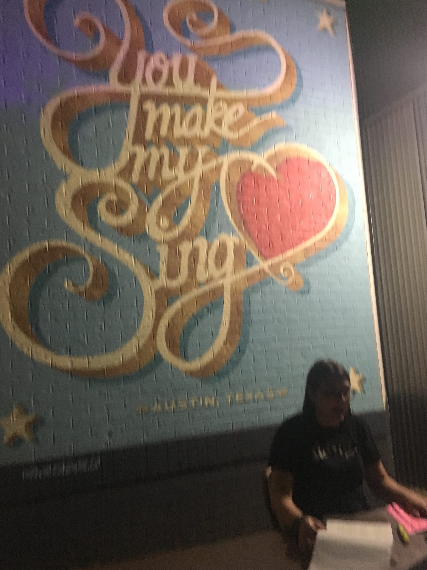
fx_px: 493
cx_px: 214
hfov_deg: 46.8
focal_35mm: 30
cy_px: 292
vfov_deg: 60.0
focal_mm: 4.15
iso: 200
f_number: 2.2
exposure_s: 1/15
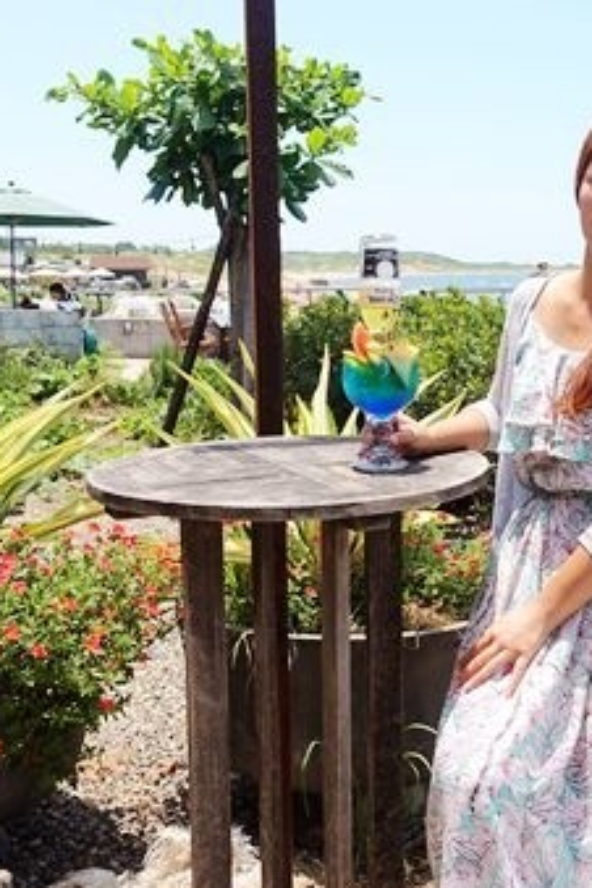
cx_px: 536
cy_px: 390
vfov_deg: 42.7
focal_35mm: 46
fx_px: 1135
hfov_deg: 28.1
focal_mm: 8.8
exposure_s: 1/800
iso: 125
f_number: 3.2
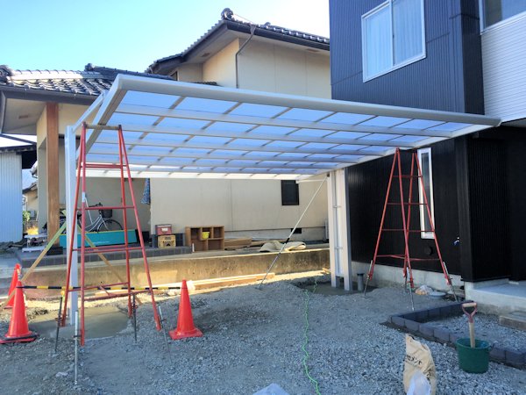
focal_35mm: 29
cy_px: 198
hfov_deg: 61.7
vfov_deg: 48.2
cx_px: 263
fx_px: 441
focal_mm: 4.15
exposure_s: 1/412
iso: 32
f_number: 2.2
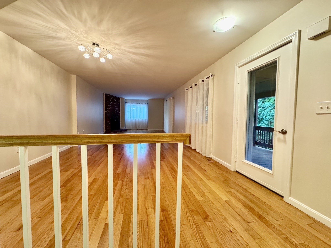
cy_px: 124
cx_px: 166
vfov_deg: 85.7
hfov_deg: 102.1
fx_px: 134
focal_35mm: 14
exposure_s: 1/60
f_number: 2.2
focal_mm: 2.22
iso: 400
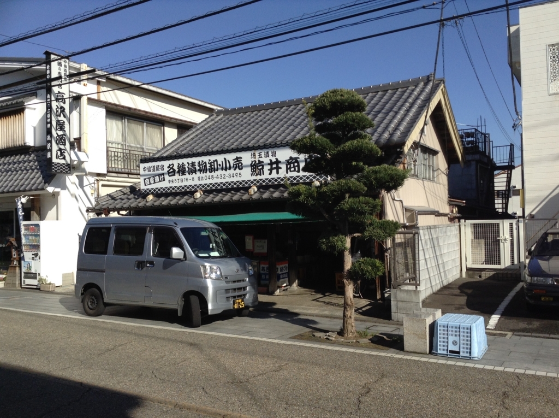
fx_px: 532
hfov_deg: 55.4
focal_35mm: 33
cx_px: 280
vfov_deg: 42.8
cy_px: 209
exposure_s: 1/1412
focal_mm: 3.3
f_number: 2.4
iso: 25
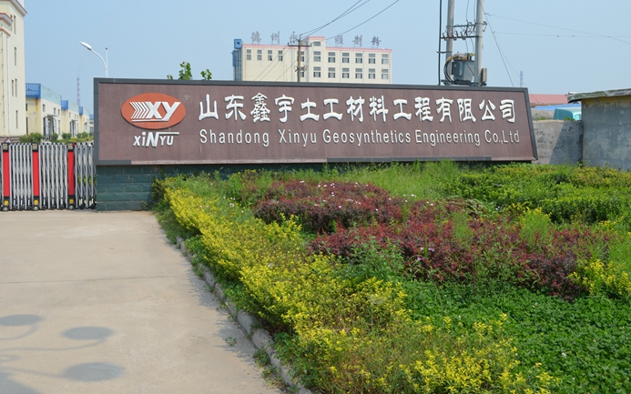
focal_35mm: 37
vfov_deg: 34.4
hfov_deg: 52.8
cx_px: 313
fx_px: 636
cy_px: 186
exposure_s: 1/320
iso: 100
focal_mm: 24
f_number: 9
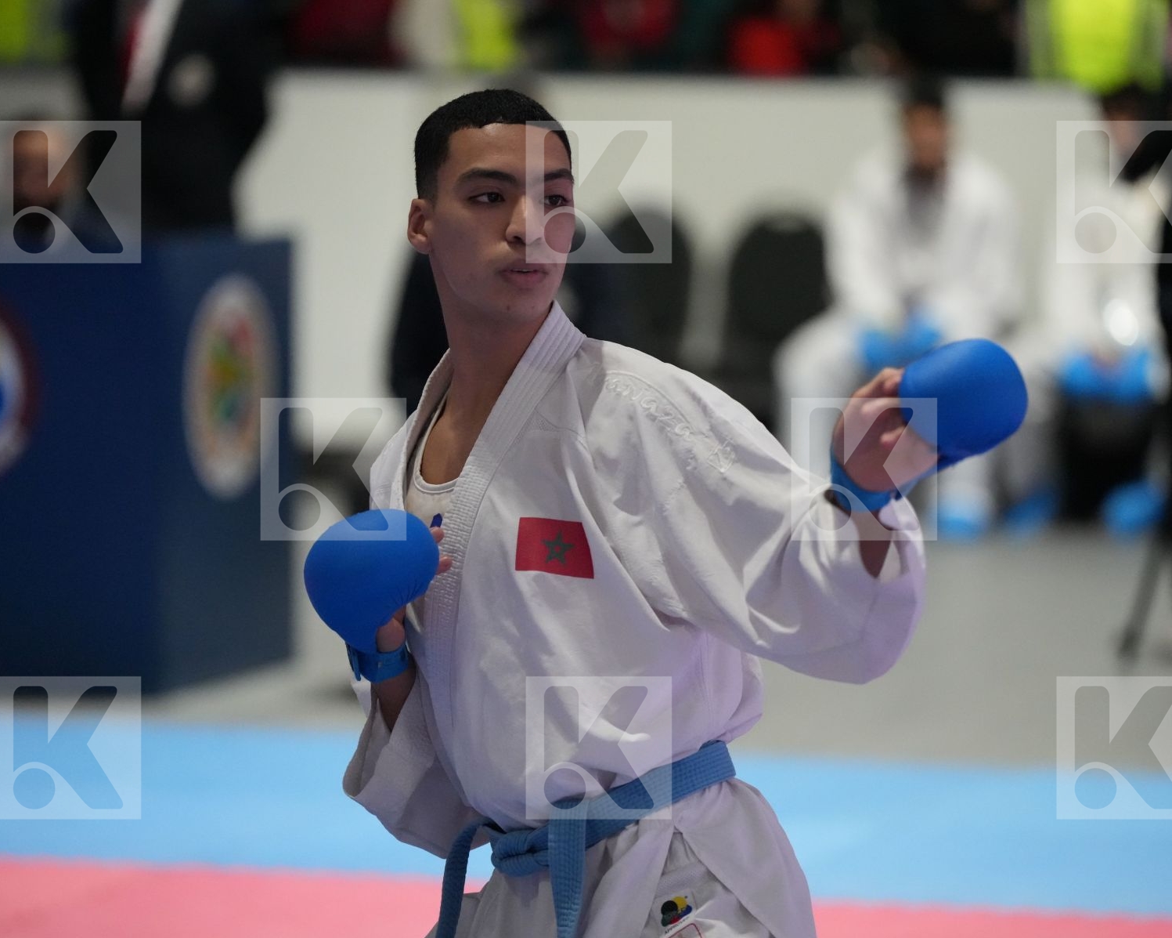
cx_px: 599
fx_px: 6693
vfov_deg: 8.0
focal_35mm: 193
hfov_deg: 10.0
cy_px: 469
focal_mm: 171
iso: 8000
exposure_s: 1/800
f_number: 2.8
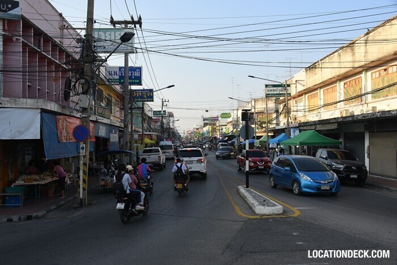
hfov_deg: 55.1
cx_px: 198
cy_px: 132
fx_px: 381
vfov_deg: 38.4
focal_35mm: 34
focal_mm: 23
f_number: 6.3
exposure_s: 1/250
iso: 100
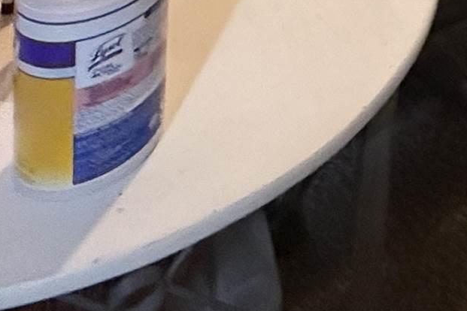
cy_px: -537
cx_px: 838
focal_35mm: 72
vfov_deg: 12.3
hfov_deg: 20.2
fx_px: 934
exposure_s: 1/60
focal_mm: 2.22
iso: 640
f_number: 2.2
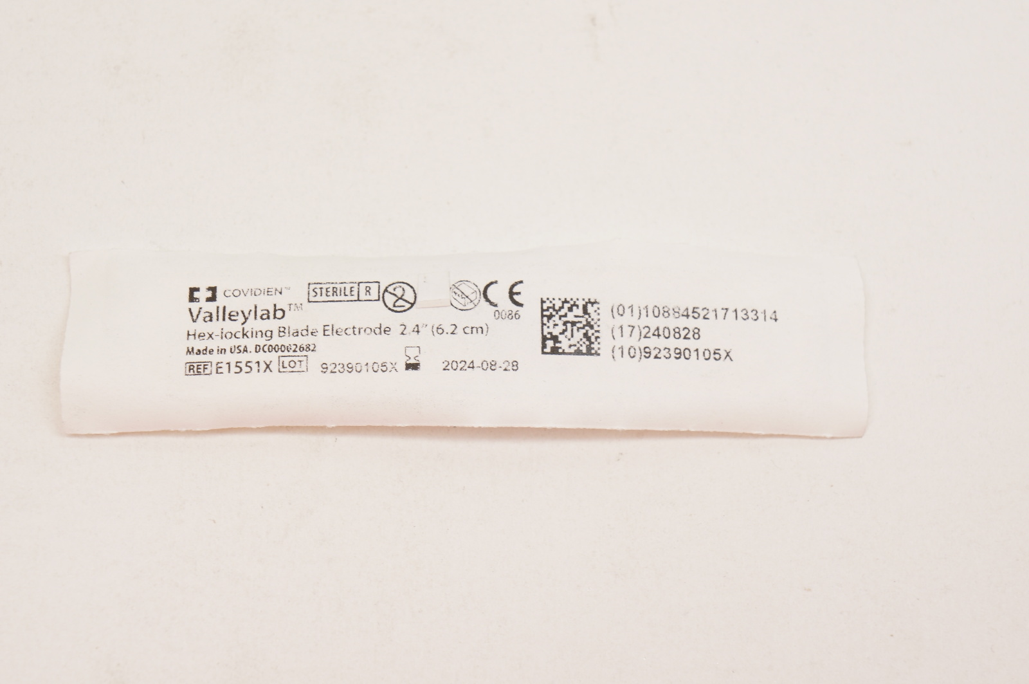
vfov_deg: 16.5
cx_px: 514
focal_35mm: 82
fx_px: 2355
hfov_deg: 24.6
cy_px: 342
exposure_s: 1/60
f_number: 7.1
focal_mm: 55
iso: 400
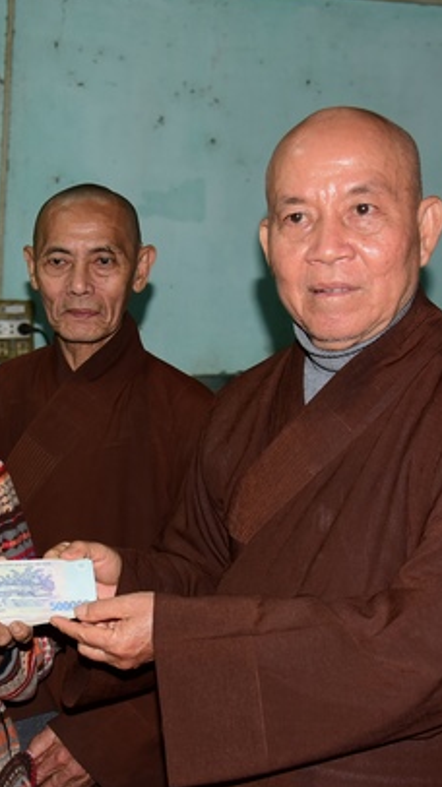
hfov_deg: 22.7
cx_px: 83
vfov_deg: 39.9
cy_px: 407
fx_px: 1085
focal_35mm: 52
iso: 800
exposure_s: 1/60
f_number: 4
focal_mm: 31
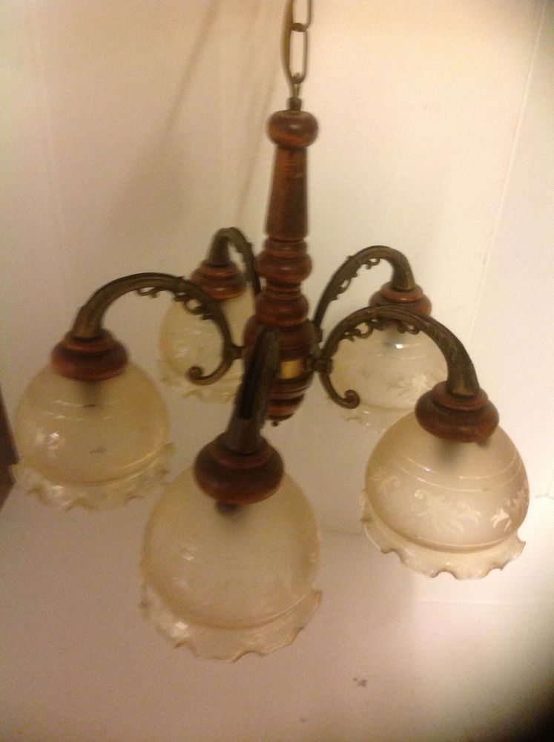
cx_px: 277
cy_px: 371
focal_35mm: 35
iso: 320
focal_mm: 4.28
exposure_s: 1/17
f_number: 2.4
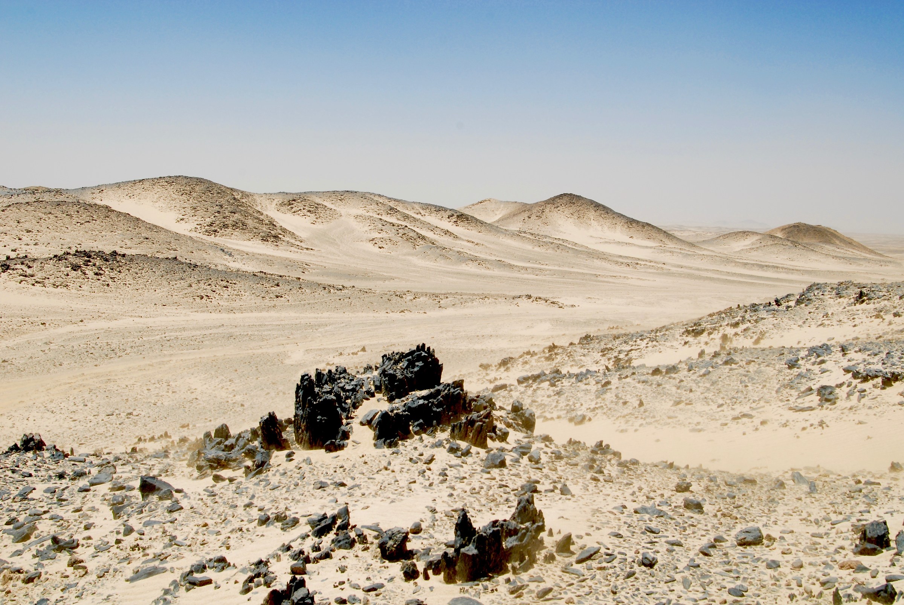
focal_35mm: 36
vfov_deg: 37.0
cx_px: 452
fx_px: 905
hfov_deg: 53.1
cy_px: 302
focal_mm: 24
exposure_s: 1/200
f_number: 11
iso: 125
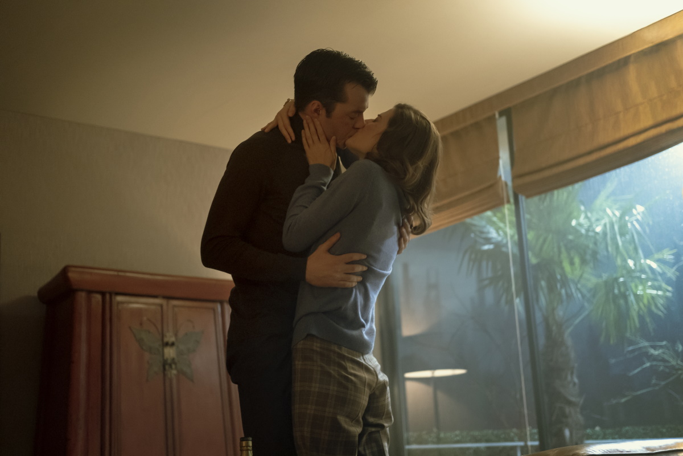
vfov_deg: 25.5
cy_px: 228
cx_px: 342
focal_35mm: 53
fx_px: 1005
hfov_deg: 37.5
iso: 3200
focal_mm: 35
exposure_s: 1/100
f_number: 2
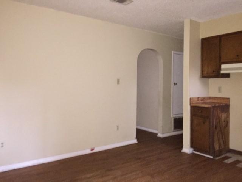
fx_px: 203
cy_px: 91
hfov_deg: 61.7
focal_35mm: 29
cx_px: 121
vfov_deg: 48.2
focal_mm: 4.15
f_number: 2.2
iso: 500
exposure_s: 1/16
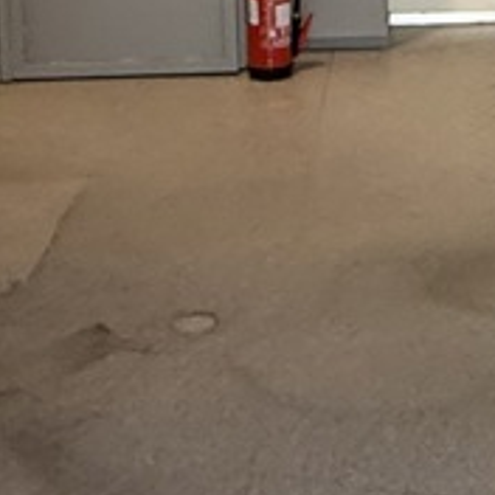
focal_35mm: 96
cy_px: -141
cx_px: 477
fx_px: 1553
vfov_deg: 17.1
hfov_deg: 17.7
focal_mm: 2.22
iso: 320
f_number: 2.2
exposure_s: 1/99
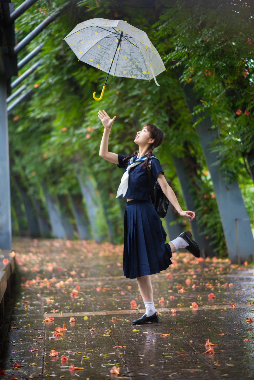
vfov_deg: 23.9
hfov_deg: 16.1
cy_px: 190
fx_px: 899
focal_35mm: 85
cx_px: 127
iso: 220
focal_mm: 85
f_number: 1.8
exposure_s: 1/100
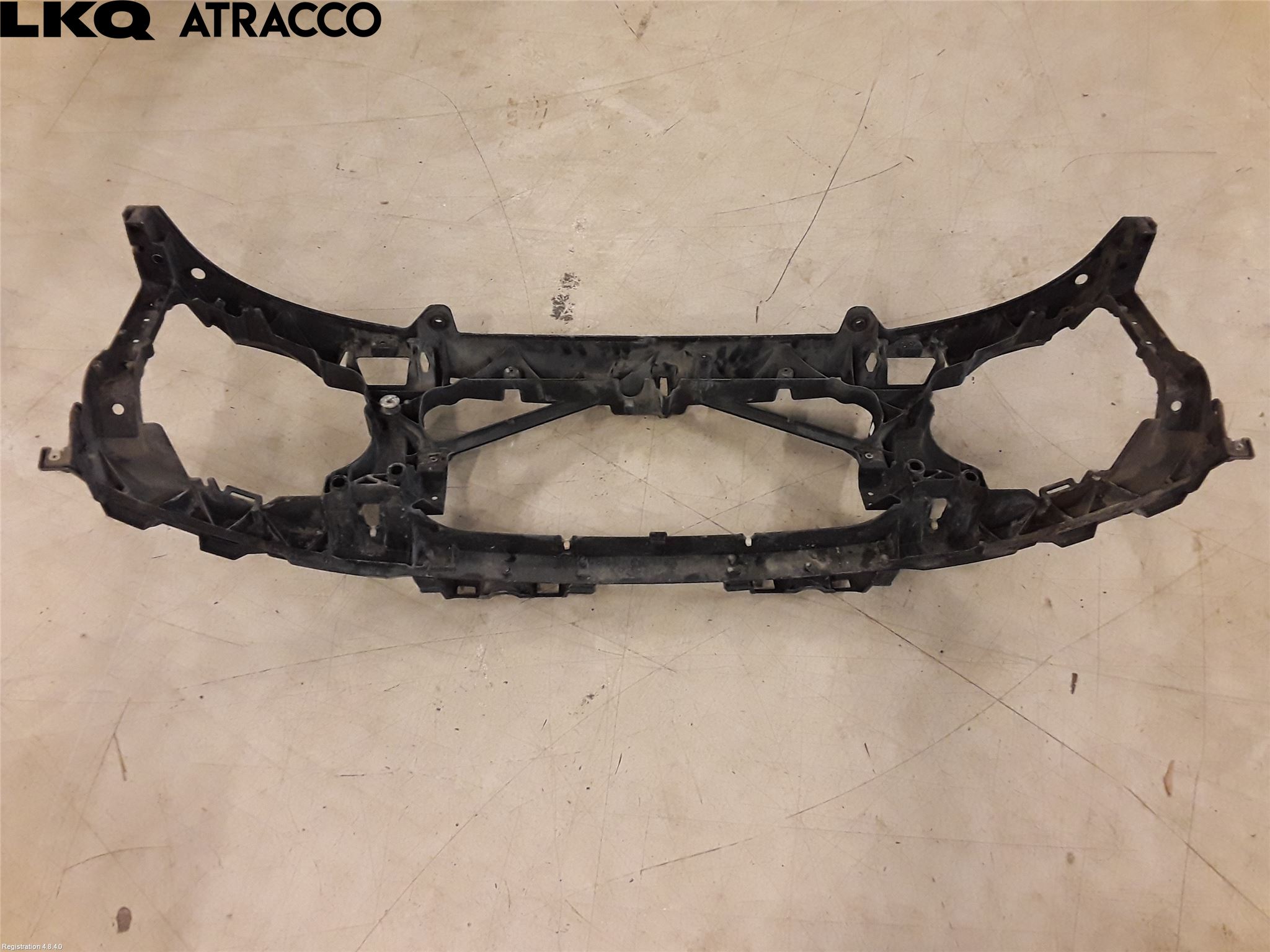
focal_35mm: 28
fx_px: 1027
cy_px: 476
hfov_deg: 63.4
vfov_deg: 49.7
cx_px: 635
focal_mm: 2.91
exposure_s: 1/50
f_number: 1.9
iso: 160
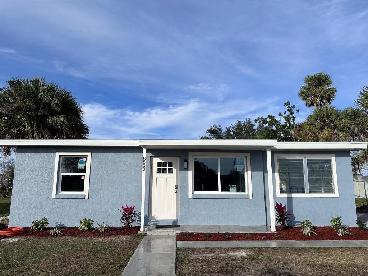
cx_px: 184
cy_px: 138
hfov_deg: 71.6
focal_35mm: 24
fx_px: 255
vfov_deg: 56.8
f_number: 1.78
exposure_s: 1/6623
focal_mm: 6.86
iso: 80
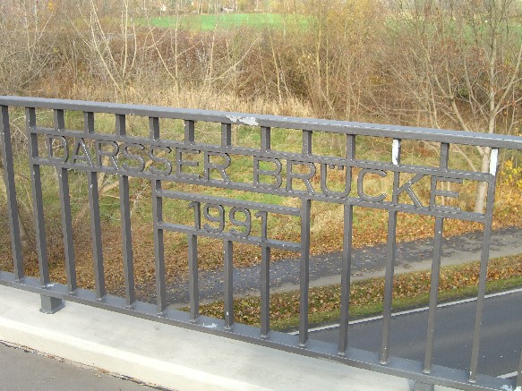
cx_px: 261
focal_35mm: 46
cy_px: 196
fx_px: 694
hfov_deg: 41.2
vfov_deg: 31.5
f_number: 3.1
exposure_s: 1/200
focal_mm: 9.5
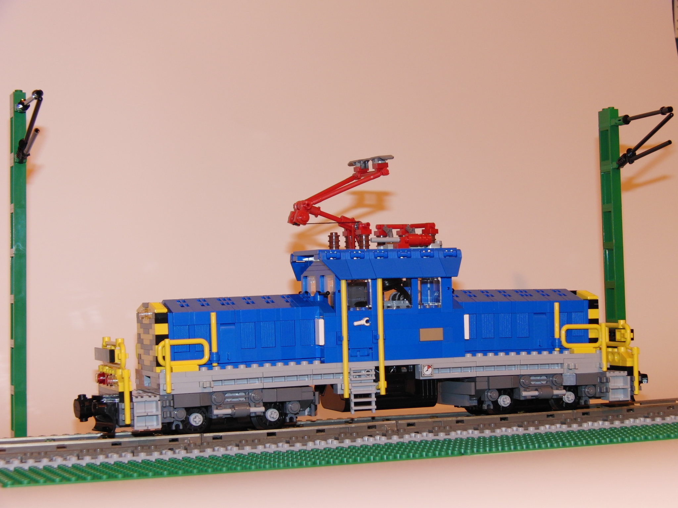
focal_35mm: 75
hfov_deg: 26.0
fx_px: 1469
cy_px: 254
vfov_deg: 19.6
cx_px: 339
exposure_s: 1/60
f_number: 2.9
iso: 100
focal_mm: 15.1
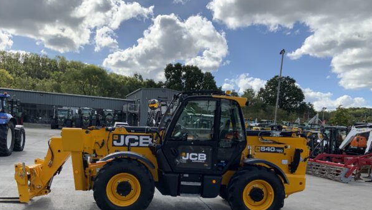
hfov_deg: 58.0
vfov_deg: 34.4
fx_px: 335
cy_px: 138
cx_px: 194
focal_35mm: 34
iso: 16
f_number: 1.8
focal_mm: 3
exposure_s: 1/2227
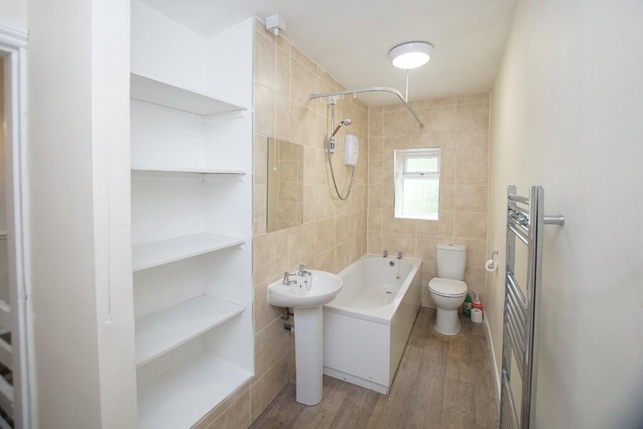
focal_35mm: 15
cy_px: 214
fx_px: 268
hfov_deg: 100.4
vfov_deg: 77.3
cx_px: 322
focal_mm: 10
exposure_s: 1/160
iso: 1250
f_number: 4
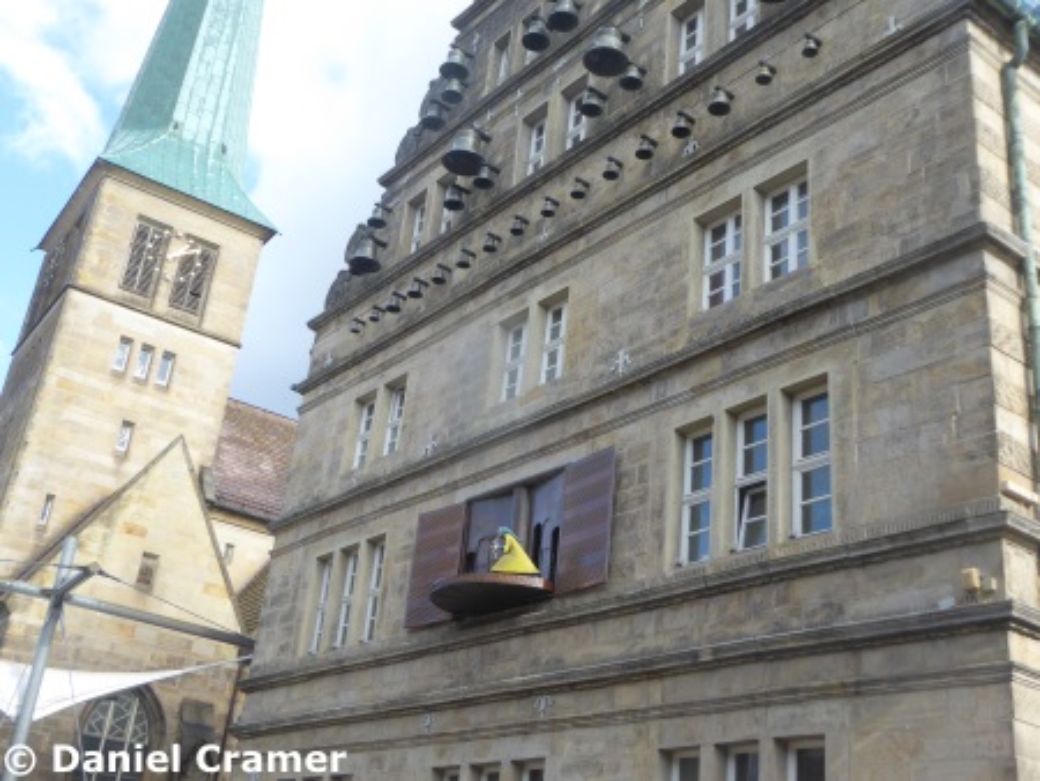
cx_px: 520
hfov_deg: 46.8
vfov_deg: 36.0
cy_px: 390
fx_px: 1202
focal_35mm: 40
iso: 80
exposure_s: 1/160
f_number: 3.8
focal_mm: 7.2
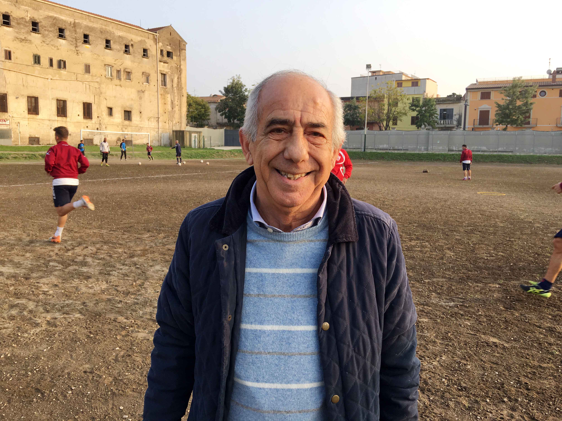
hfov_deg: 61.7
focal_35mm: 29
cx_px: 281
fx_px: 471
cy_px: 210
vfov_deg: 48.2
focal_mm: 4.15
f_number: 2.2
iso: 25
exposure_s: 1/278
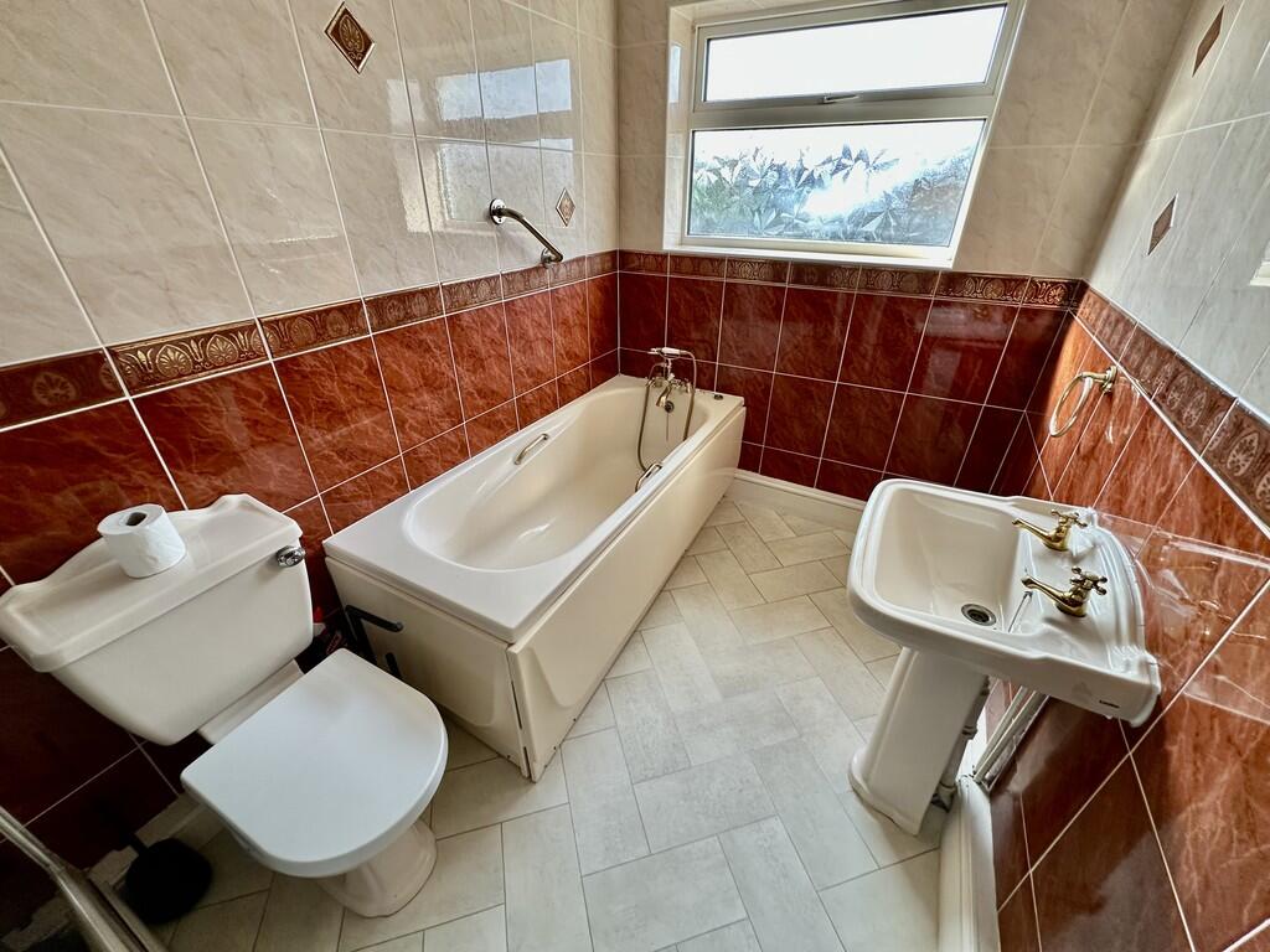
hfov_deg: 102.1
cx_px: 635
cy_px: 476
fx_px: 514
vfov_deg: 85.7
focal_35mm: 14
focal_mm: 2.22
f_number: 2.2
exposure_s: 1/99
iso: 160
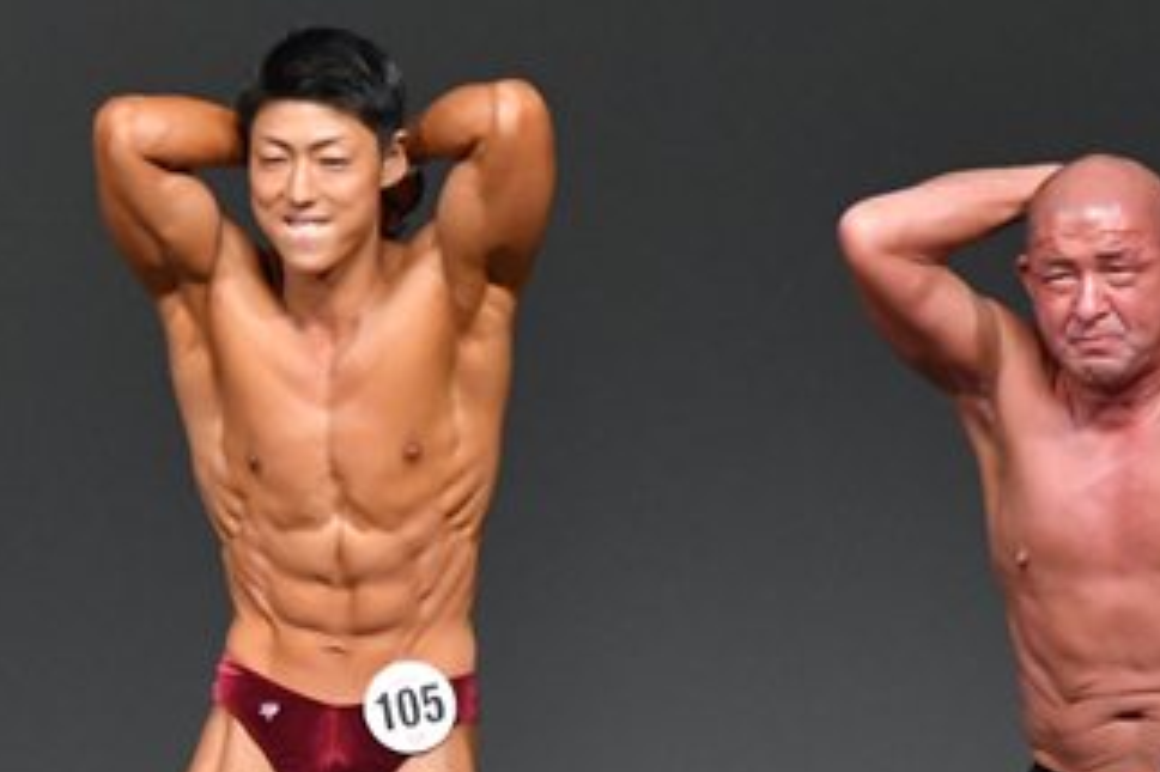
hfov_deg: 2.5
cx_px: 214
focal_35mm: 827
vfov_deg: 1.7
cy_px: 865
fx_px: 26633
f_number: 5.6
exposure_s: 1/400
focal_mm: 230
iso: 4000
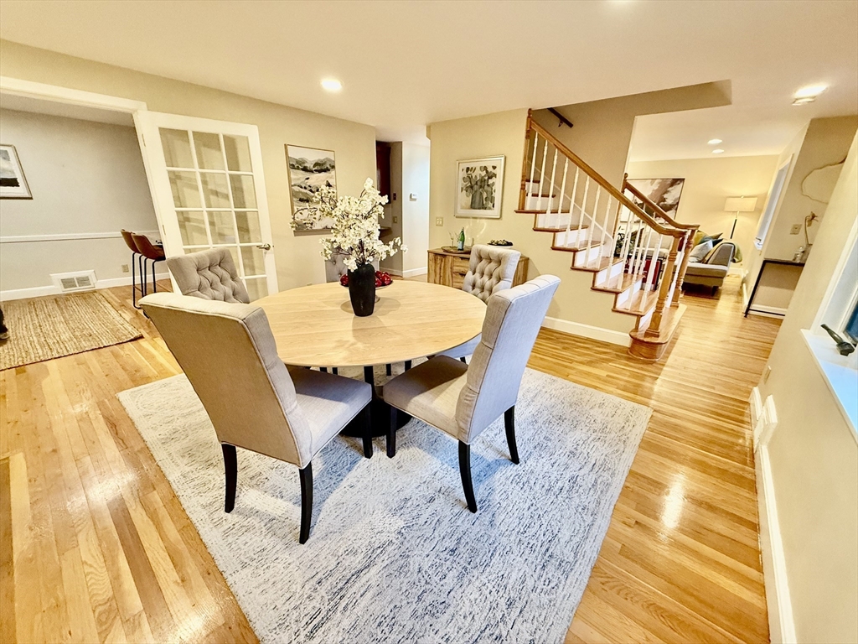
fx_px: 347
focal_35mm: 14
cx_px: 429
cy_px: 322
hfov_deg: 102.1
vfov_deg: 85.7
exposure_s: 1/60
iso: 500
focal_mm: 2.22
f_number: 2.2
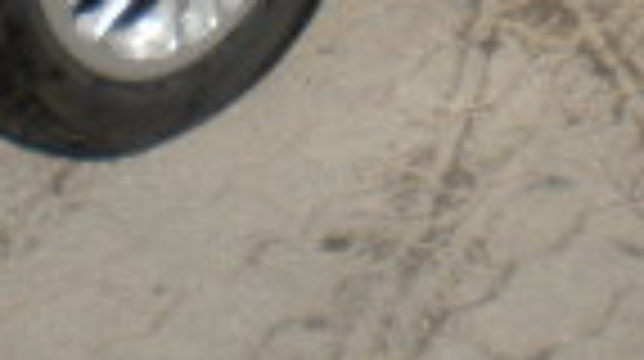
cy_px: -594
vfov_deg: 6.6
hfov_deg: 12.6
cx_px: 383
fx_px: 2916
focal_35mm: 171
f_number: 4.6
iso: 80
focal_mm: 6.3
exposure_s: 1/916
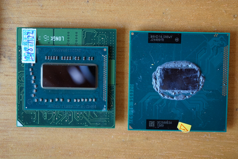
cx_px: 130
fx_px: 344
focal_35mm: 52
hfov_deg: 38.1
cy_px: 70
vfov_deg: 26.0
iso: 1250
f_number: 3.5
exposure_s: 1/60
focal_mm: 30
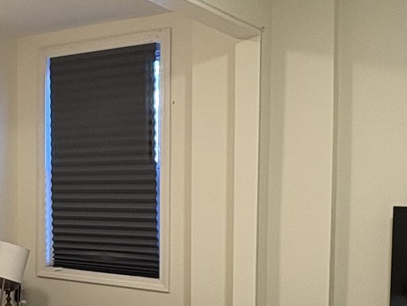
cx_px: 13
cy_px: 196
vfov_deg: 26.0
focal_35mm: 56
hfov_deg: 32.0
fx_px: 658
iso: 125
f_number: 2.2
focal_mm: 2.22
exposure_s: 1/60
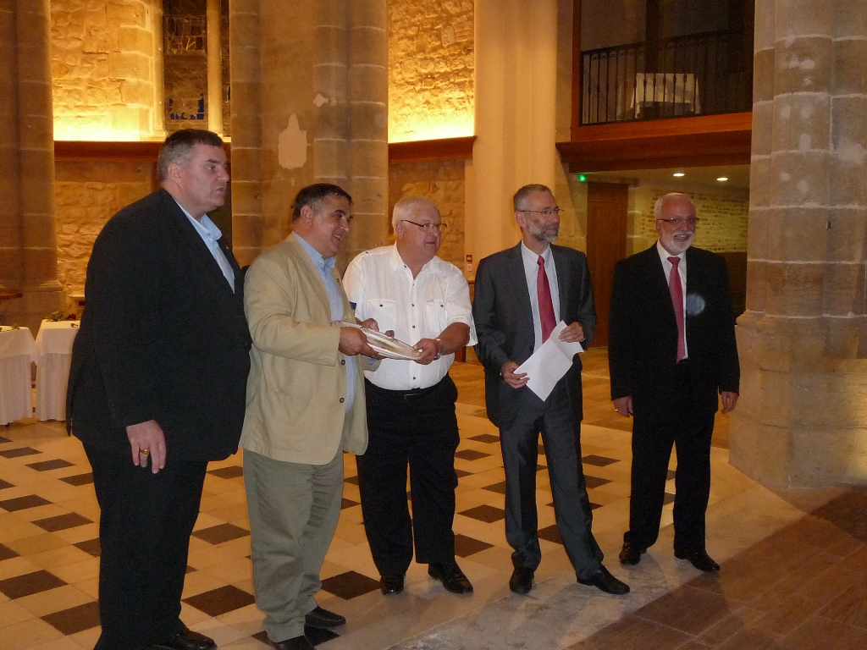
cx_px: 434
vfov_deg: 39.7
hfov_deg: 51.4
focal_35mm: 36
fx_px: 902
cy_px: 325
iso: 320
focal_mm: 4.4
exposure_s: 1/30
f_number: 2.8
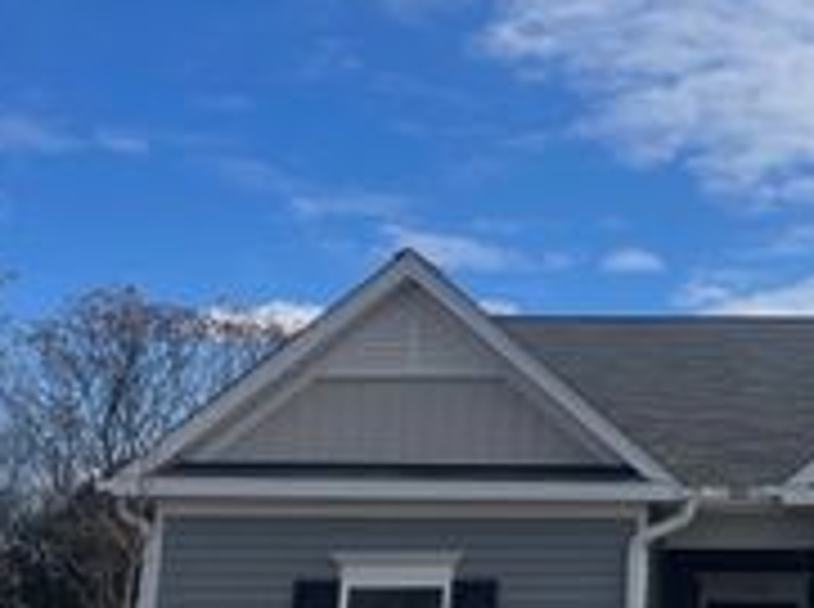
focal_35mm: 72
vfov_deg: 20.4
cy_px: 336
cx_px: 877
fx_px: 1690
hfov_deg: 25.3
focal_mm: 4.2
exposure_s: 1/8403
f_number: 1.6
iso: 32
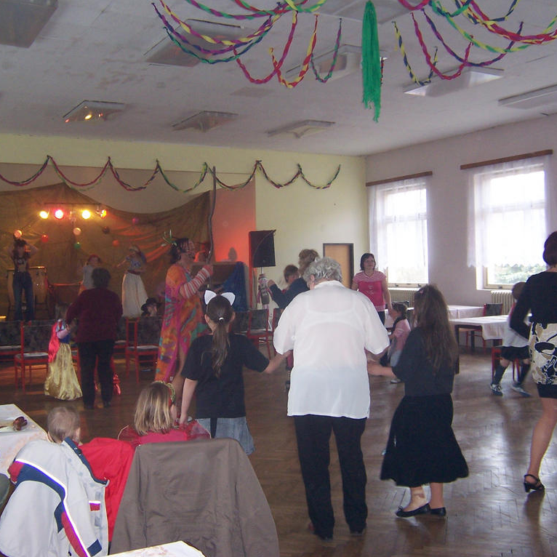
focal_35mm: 39
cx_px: 257
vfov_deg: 42.8
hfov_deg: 42.8
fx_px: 710
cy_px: 278
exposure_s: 1/60
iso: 140
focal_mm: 5.5
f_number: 2.8
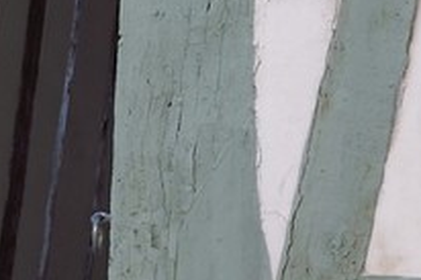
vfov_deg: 3.1
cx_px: 1335
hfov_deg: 4.5
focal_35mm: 436
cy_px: 29
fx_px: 5095
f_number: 8
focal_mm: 56
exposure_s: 1/250
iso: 200
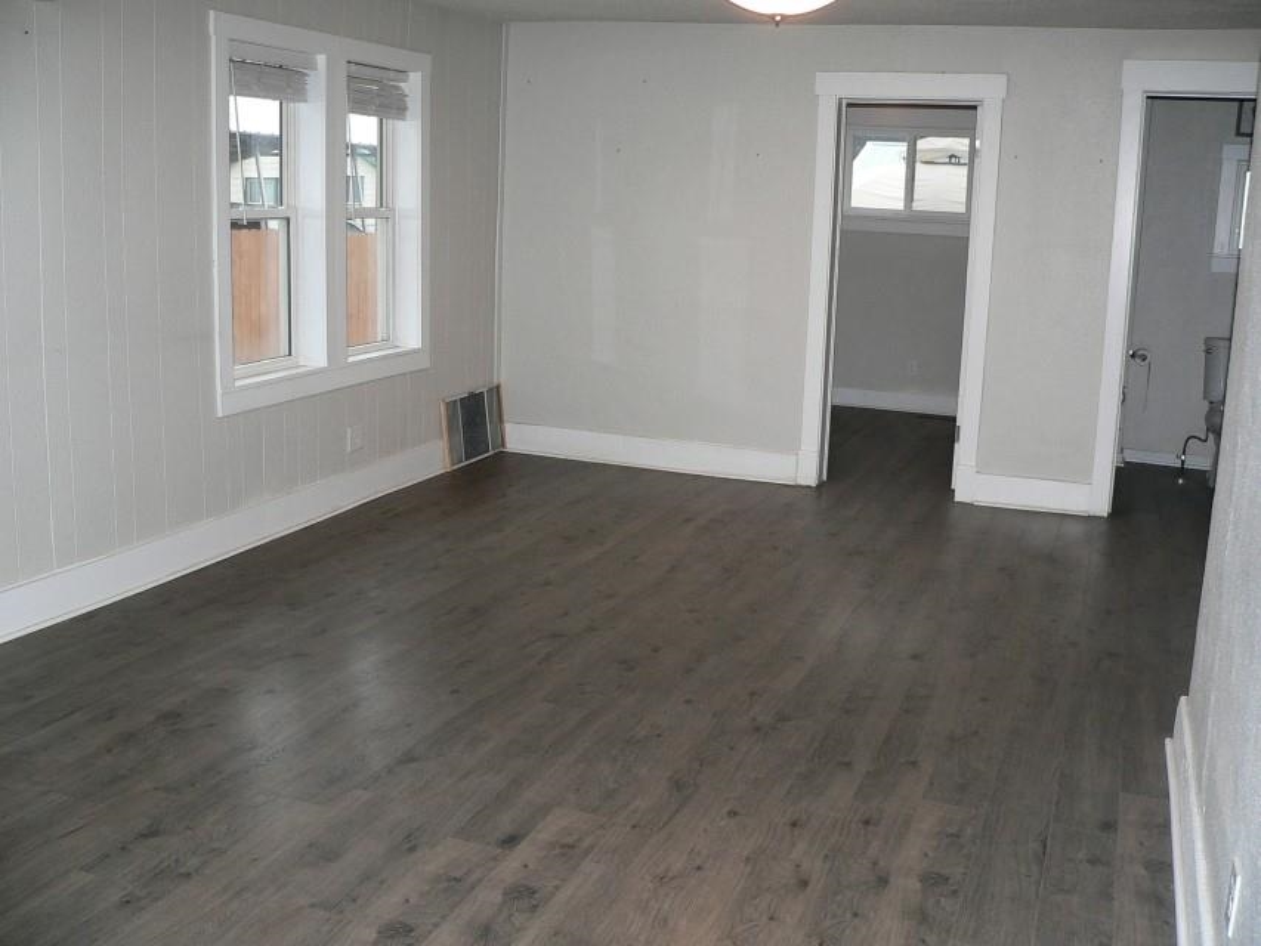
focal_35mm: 36
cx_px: 630
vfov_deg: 39.7
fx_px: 1312
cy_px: 473
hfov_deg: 51.3
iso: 150
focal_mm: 6
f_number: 2.8
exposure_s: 1/60
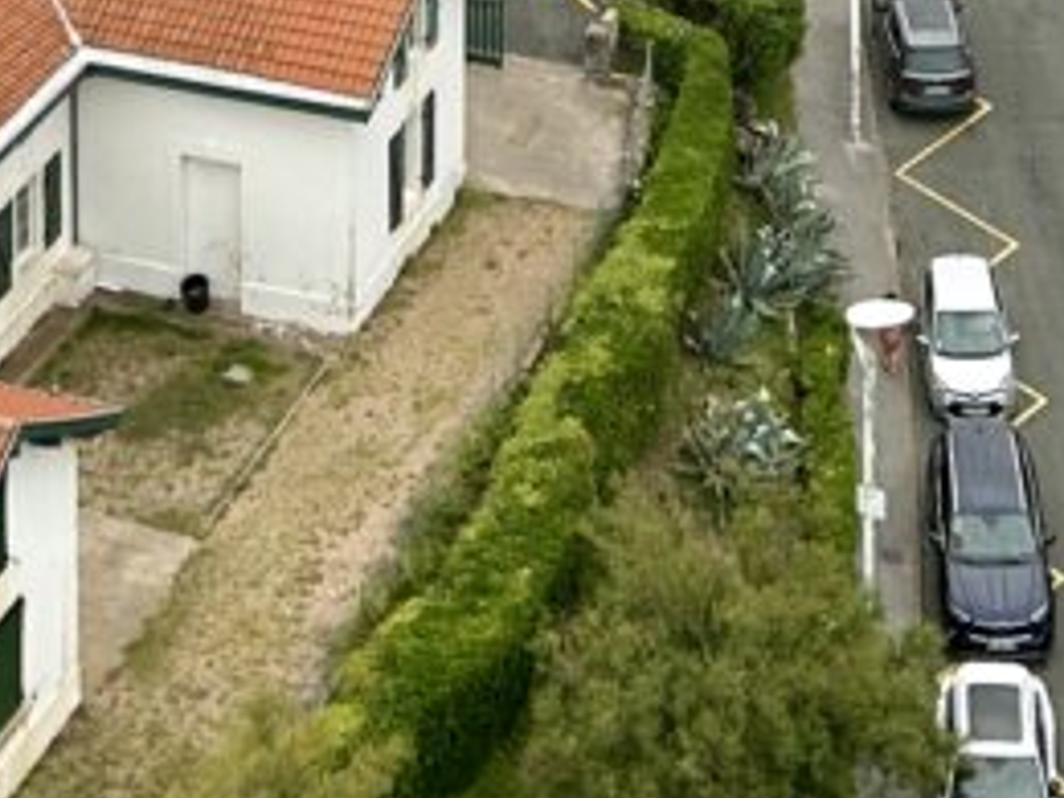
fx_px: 3688
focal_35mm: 120
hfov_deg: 16.4
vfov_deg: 11.1
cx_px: 495
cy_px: -831
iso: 50
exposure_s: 1/902
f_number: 1.5
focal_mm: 5.7
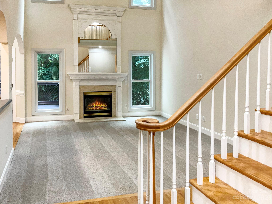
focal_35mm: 29
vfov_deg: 48.2
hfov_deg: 61.7
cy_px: 102
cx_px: 136
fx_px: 228
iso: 100
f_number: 1.8
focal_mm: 3
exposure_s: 1/60
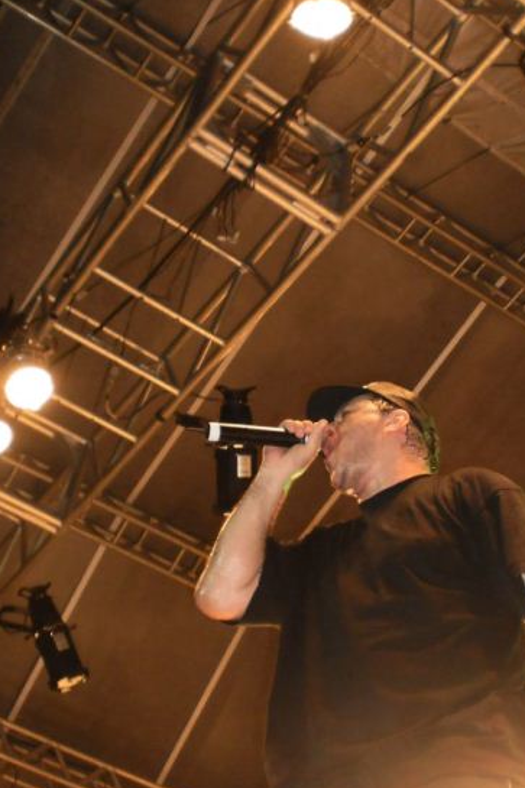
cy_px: 380
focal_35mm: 55
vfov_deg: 36.3
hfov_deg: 24.4
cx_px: 376
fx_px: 1204
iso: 250
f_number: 3.1
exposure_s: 1/30
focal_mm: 6.3
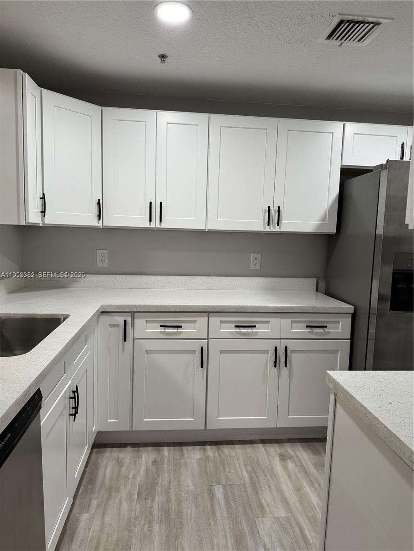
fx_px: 383
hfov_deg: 56.8
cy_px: 276
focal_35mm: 24
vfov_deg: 71.6
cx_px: 207
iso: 160
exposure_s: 1/120
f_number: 1.78
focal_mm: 6.76
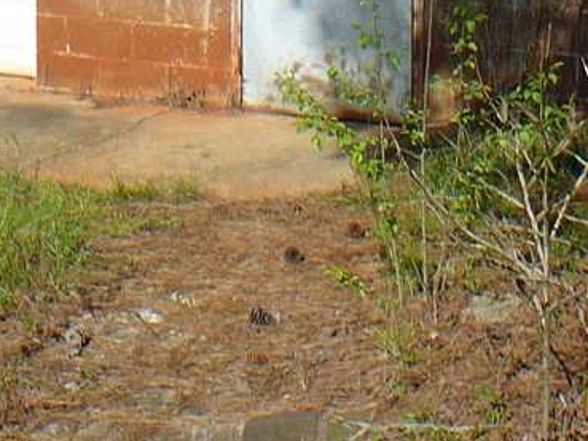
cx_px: 169
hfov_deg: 20.1
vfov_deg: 14.6
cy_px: -135
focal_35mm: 97
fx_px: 1648
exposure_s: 1/400
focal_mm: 5.2
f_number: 5
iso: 80
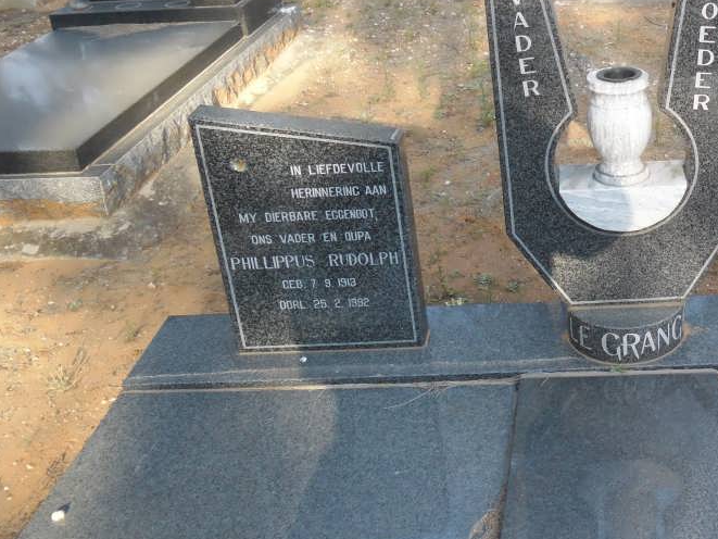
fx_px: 1017
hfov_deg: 37.0
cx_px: 613
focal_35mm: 49
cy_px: 201
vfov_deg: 29.6
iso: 80
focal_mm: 4.9
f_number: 3.5
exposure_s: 1/145
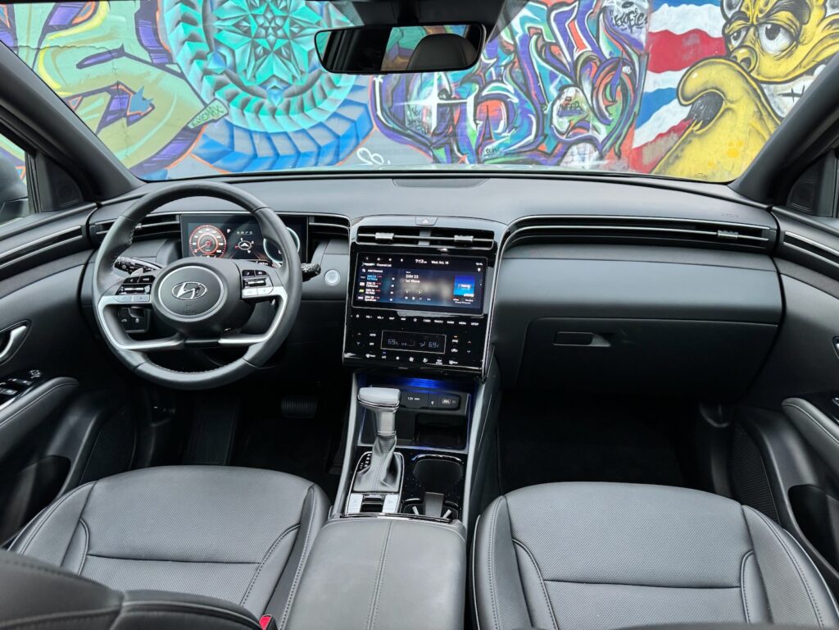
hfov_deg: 71.6
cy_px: 315
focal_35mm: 24
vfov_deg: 56.8
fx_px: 582
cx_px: 420
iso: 320
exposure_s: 1/60
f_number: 1.78
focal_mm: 6.86
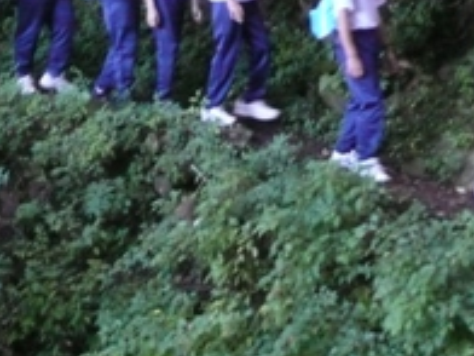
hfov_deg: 16.9
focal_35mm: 114
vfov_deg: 12.7
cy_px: -46
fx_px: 1561
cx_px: -7
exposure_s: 1/30
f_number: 4.2
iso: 640
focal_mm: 8.2
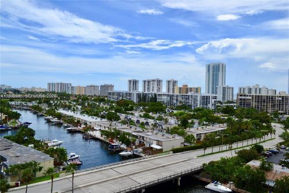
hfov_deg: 67.4
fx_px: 217
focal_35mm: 27
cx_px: 144
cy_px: 96
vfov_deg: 47.9
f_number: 8
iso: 100
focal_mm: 18
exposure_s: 1/250
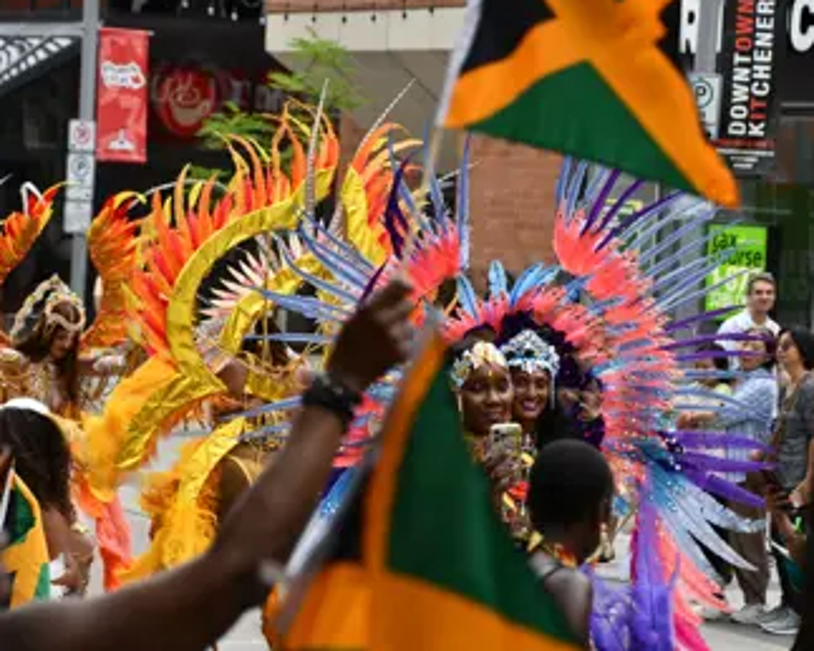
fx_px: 4189
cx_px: 403
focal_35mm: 174
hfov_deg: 11.1
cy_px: 322
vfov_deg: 8.9
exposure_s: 1/250
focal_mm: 100
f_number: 5.6
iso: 250
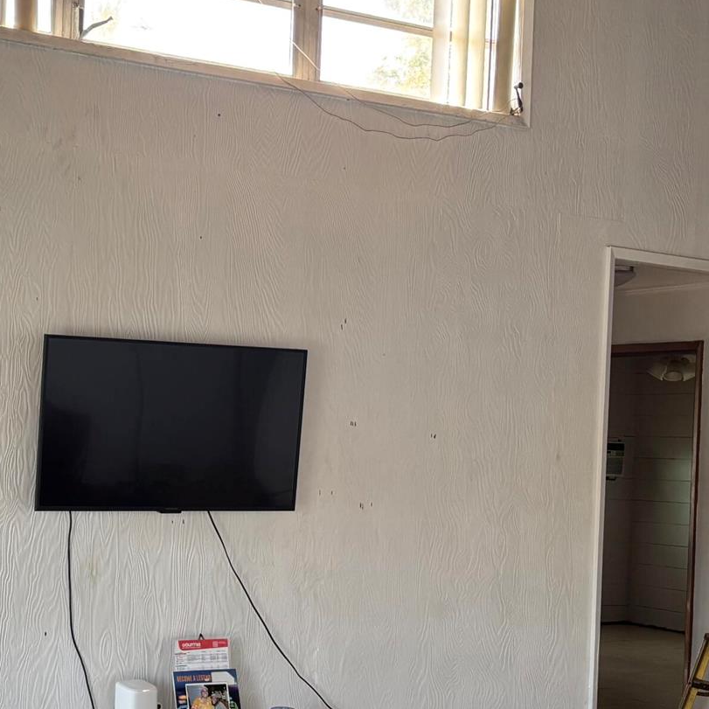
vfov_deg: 29.4
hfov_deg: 28.9
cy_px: 458
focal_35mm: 58
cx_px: 136
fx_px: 1344
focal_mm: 5.96
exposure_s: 1/88
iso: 125
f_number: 1.6
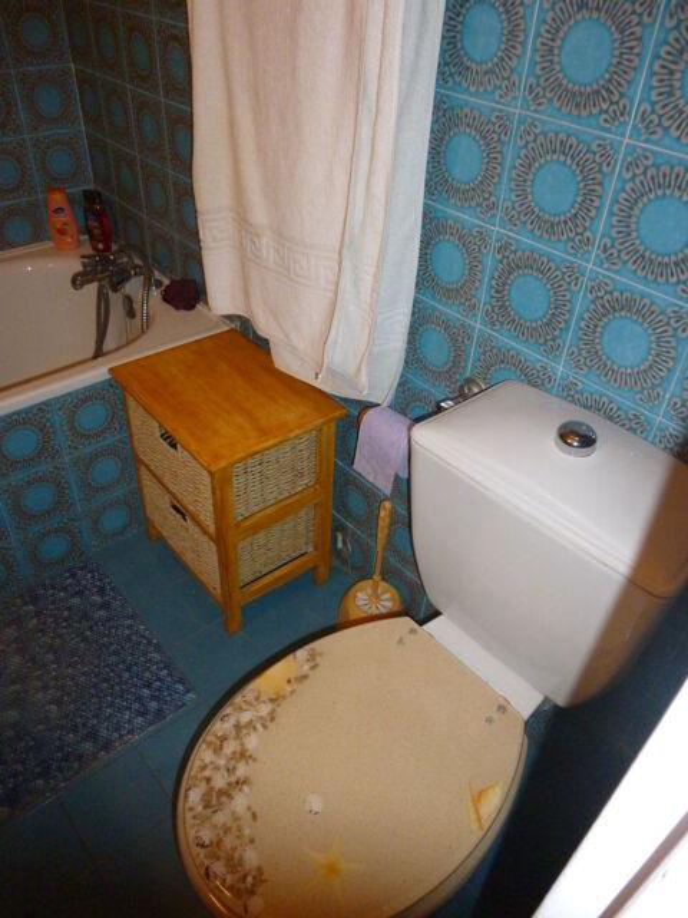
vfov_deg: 69.4
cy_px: 459
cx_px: 344
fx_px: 663
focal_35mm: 25
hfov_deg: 54.9
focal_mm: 4.5
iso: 400
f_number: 3.1
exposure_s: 1/60
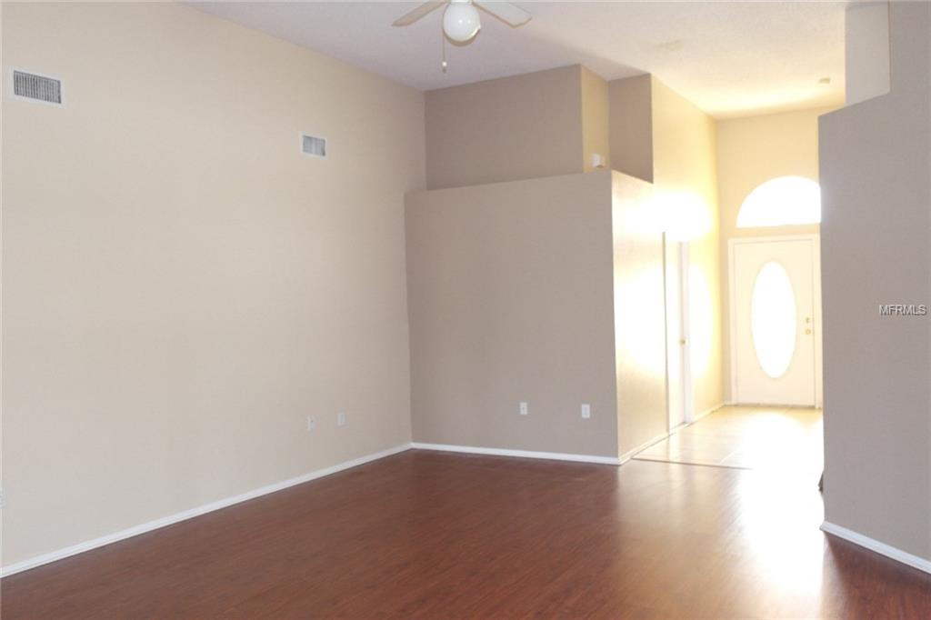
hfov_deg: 61.9
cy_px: 310
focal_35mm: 30
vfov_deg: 43.6
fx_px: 776
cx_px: 466
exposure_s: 1/40
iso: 400
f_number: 3.5
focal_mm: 20
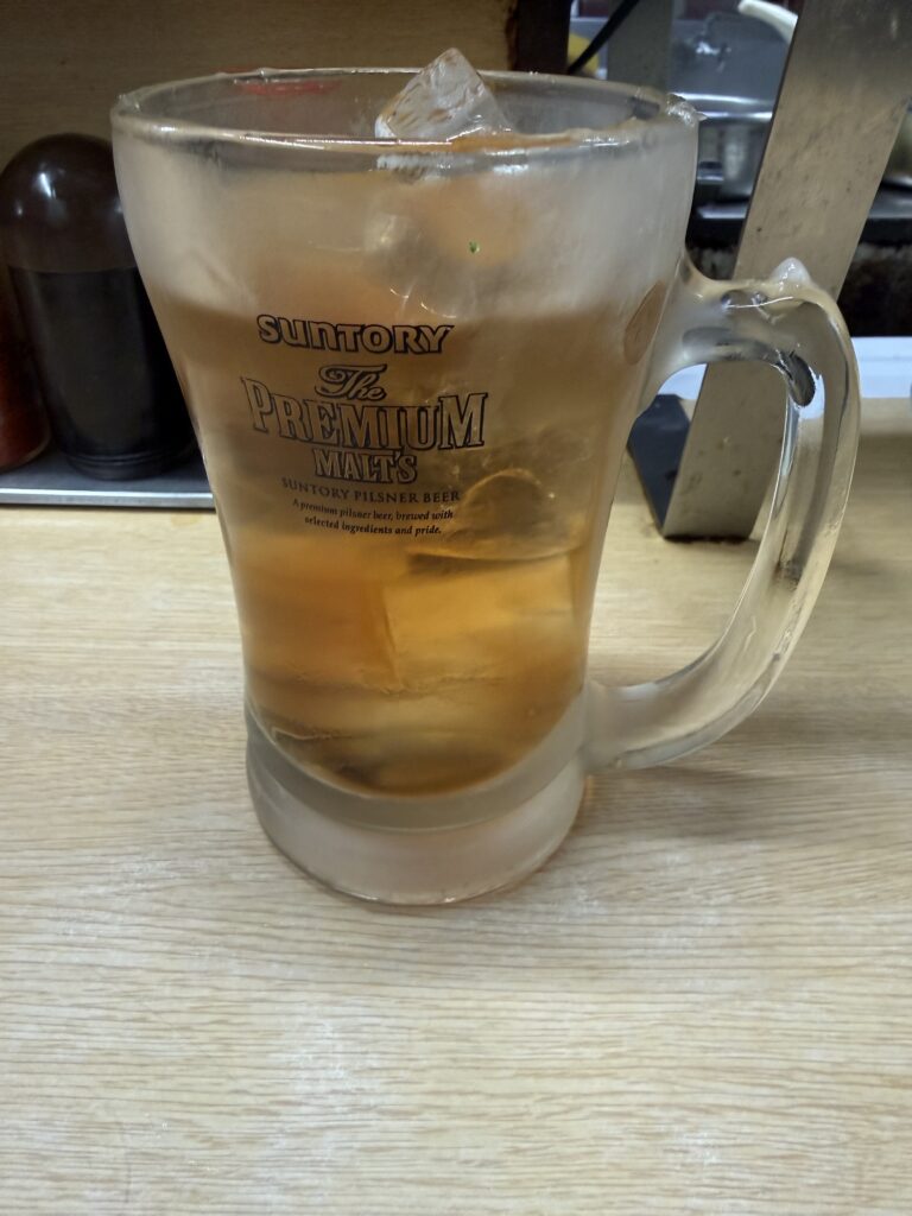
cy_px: 608
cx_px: 456
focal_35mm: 24
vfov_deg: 71.6
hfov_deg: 56.8
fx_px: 843
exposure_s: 1/100
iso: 320
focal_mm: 2.22
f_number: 2.2
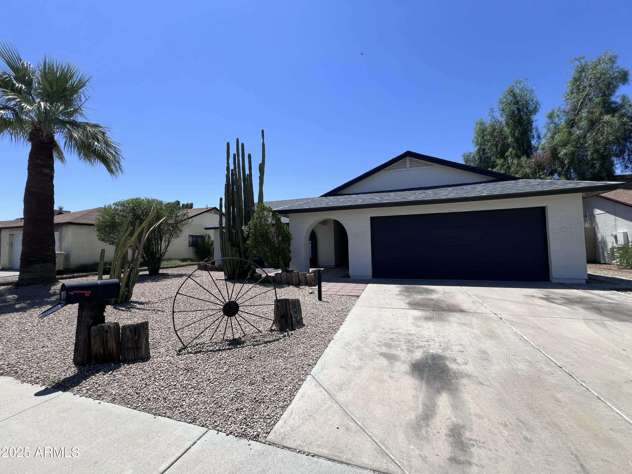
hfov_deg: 106.2
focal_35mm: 13
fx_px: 237
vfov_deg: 89.9
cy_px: 237
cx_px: 316
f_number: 1.8
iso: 32
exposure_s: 1/1647
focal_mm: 1.57
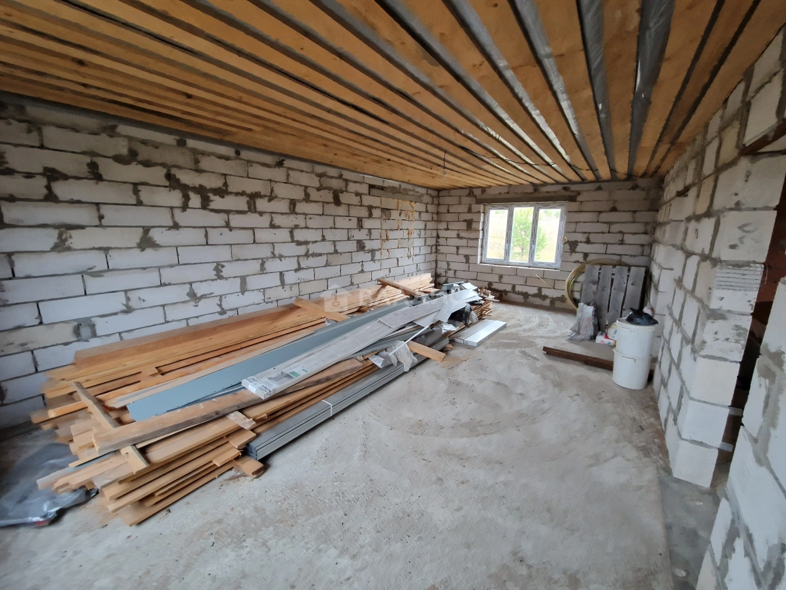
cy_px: 295
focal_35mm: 13
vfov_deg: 89.9
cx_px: 393
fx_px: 295
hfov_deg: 106.2
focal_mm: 2.2
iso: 500
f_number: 2.2
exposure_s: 1/33
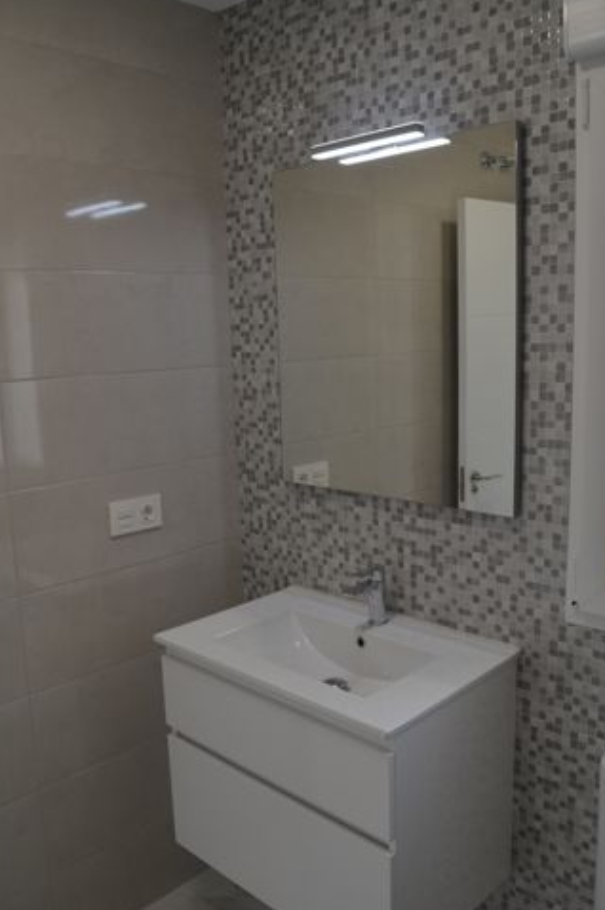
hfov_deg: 43.5
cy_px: 463
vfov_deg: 62.0
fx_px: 757
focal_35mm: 30
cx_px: 318
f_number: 5.6
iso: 280
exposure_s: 1/125
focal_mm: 18
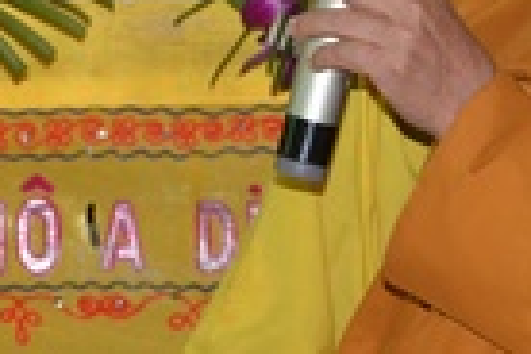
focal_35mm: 296
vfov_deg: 4.6
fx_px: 4366
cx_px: 204
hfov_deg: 7.0
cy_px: -271
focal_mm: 42
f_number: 4.8
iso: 640
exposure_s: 1/60
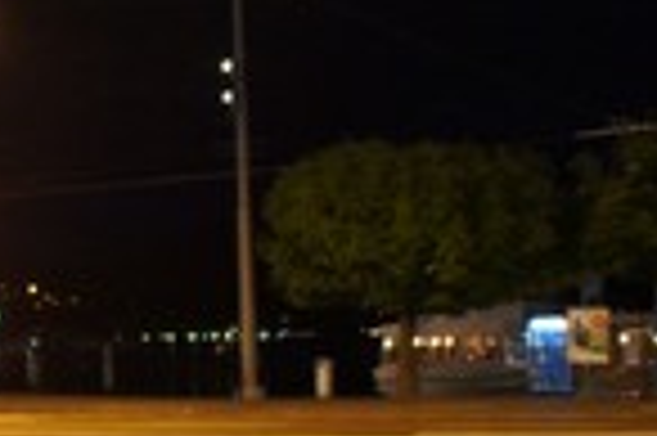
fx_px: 1549
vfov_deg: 16.0
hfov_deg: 22.5
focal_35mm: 85
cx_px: -81
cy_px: 236
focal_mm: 18
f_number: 3.5
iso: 4000
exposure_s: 1/30
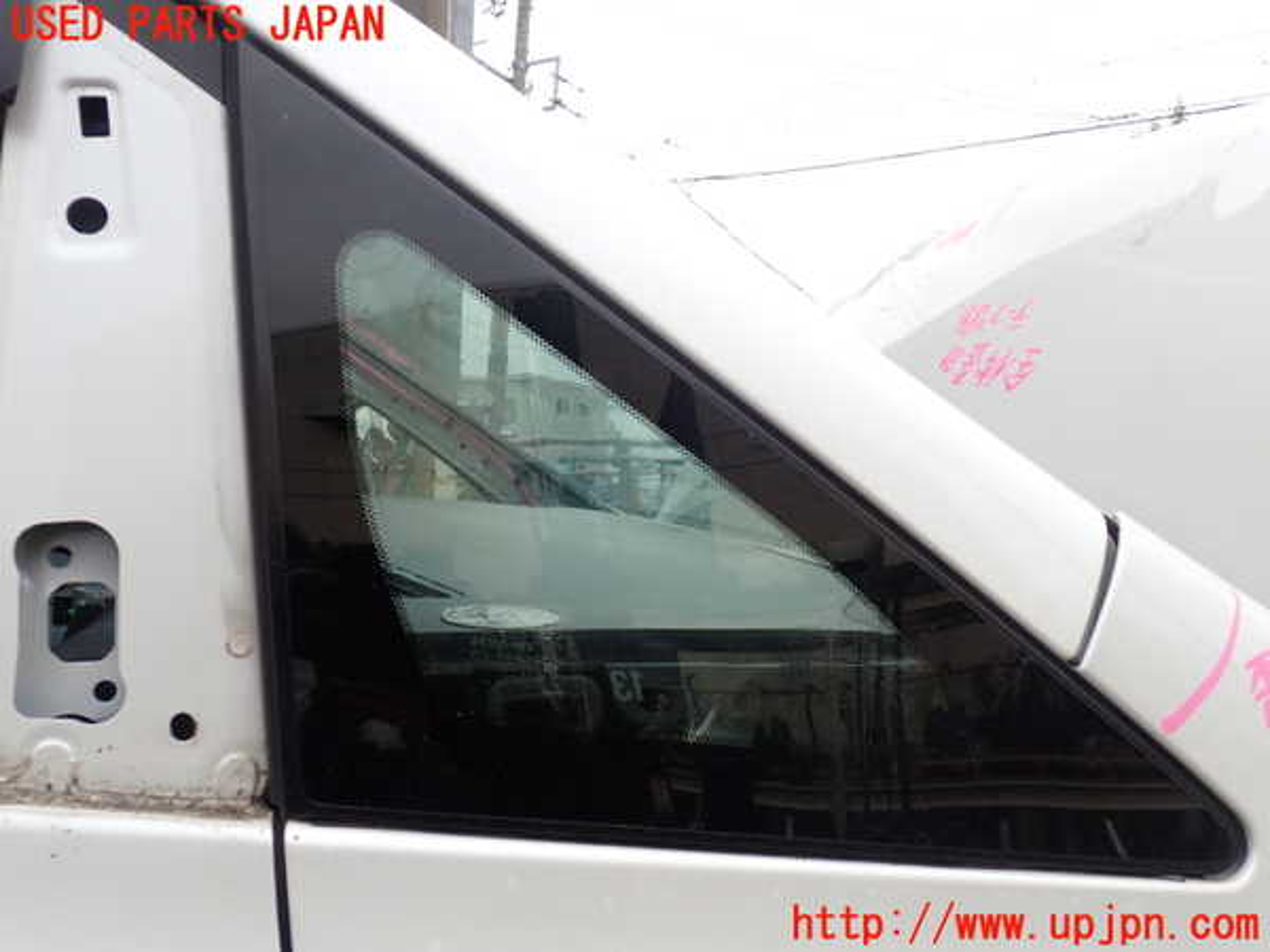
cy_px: 476
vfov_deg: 46.8
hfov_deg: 60.0
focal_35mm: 30
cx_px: 635
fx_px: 1101
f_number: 3.2
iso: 100
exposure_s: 1/320
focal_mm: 5.4
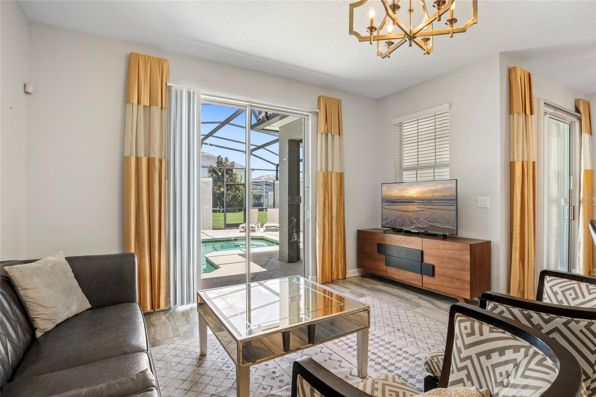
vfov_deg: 72.0
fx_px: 273
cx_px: 298
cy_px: 198
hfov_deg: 95.0
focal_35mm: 16
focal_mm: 11
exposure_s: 1.6
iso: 100
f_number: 9
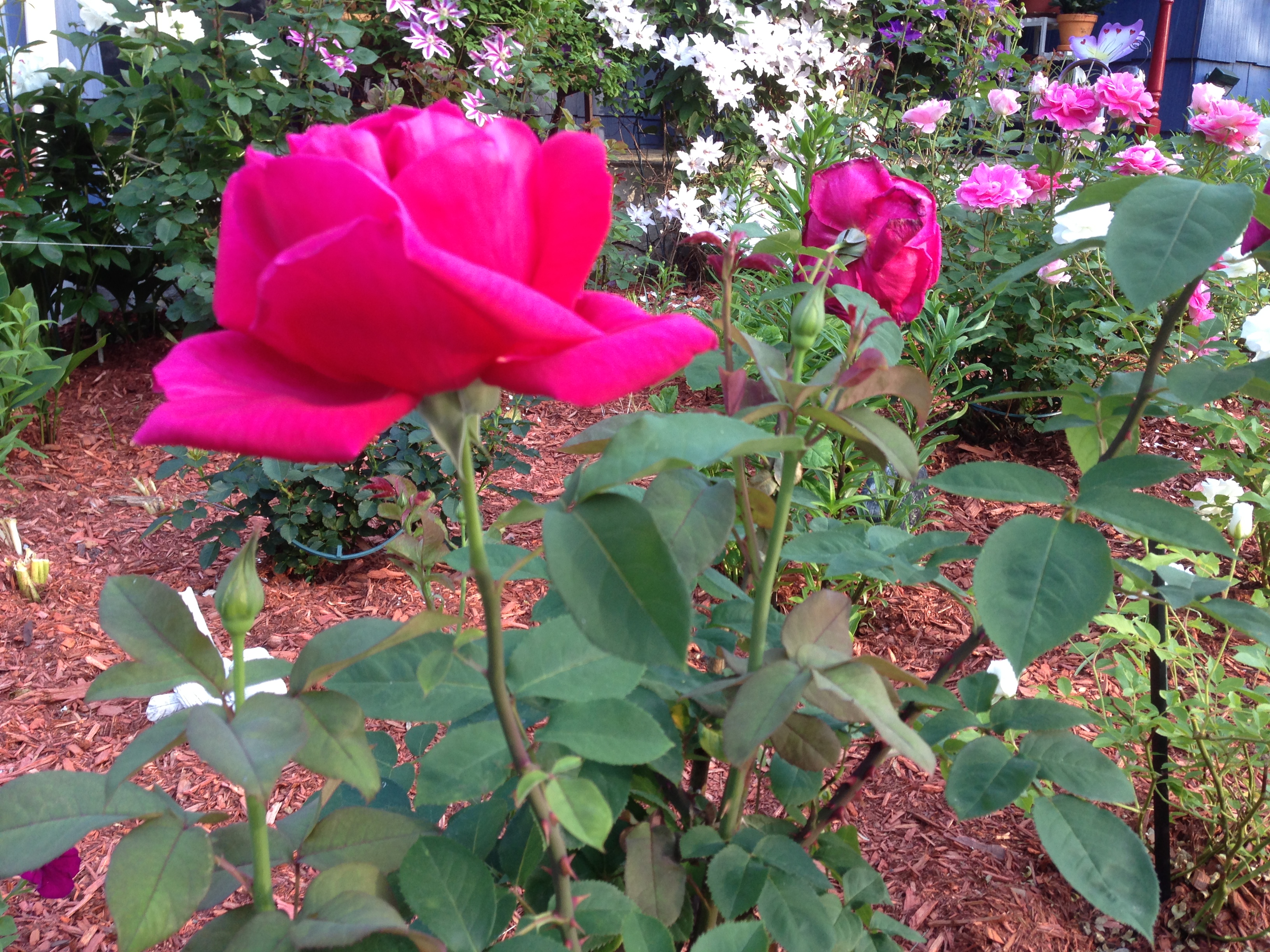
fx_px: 1211
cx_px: 635
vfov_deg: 42.9
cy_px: 476
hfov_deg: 55.4
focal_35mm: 33
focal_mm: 4.13
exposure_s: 1/60
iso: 50
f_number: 2.4
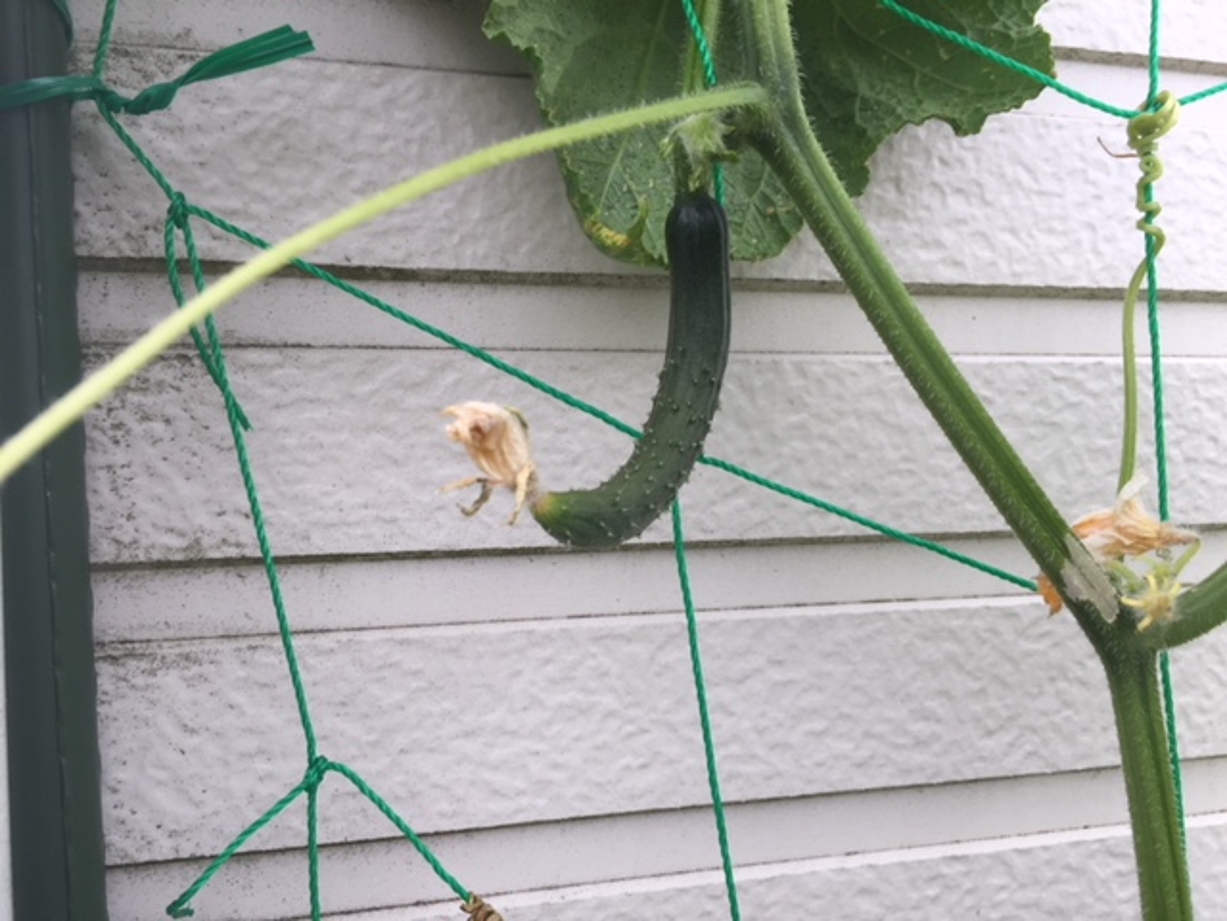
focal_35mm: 29
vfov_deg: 48.2
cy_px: 460
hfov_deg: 61.7
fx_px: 1028
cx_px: 614
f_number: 2.2
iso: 32
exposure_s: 1/120
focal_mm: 4.15
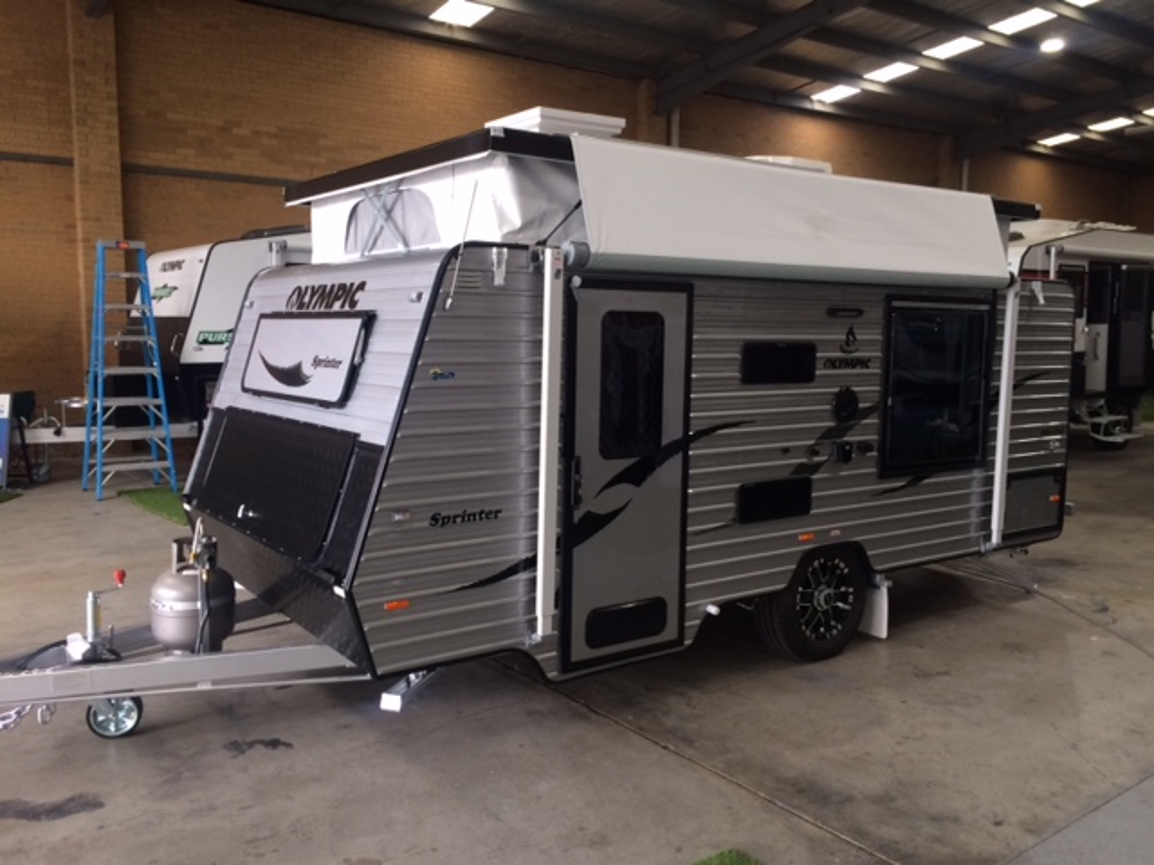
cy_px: 432
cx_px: 577
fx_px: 967
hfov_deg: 61.7
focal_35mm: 29
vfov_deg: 48.2
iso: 40
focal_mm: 4.15
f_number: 2.2
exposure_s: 1/33
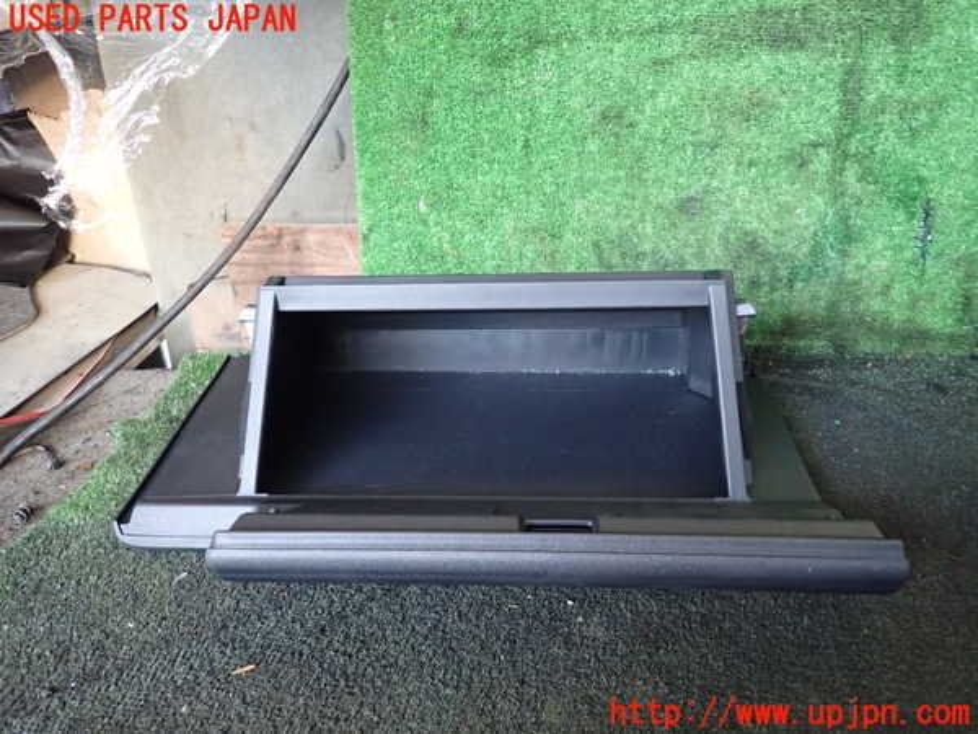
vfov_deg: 54.9
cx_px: 489
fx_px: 706
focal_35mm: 25
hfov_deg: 69.4
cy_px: 367
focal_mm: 4.5
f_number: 2
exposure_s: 1/30
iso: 640
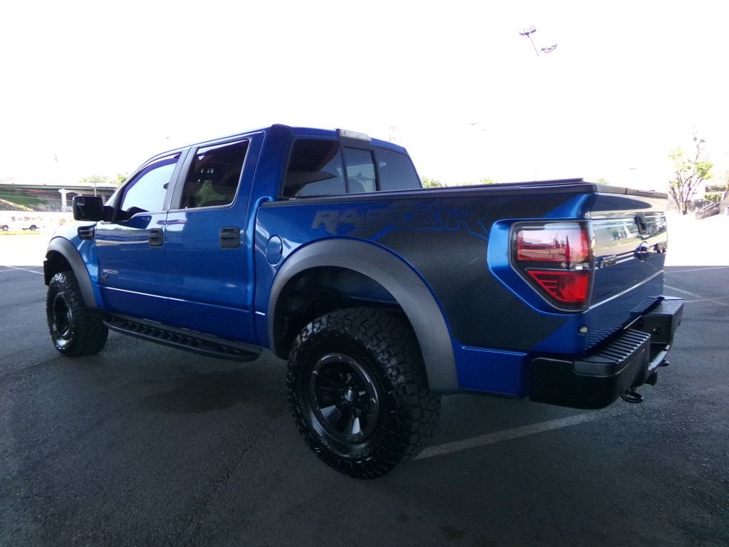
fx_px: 505
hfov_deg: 71.6
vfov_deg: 56.8
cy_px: 274
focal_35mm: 24
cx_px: 364
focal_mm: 4.3
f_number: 11.07
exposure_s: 1/60
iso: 463
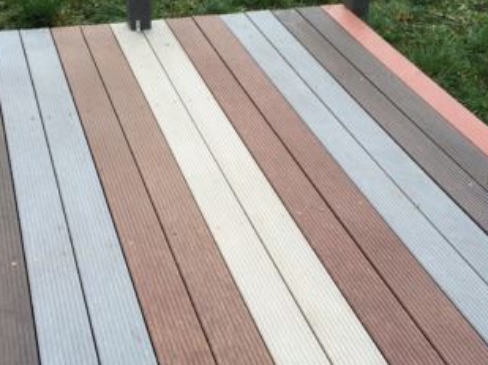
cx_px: 223
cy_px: 241
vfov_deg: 30.6
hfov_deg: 40.4
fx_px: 662
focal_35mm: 47
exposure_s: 1/622
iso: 32
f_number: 2.2
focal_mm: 4.15
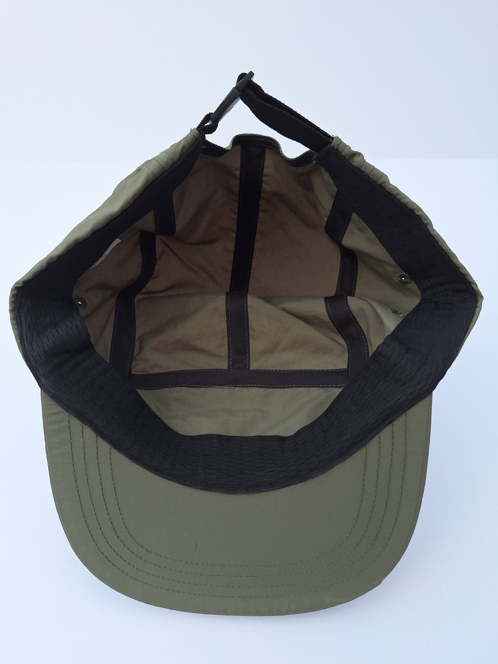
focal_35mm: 23
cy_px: 332
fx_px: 441
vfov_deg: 73.9
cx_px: 249
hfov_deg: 58.9
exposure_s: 1/300
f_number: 1.8
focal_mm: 5.54
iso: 40
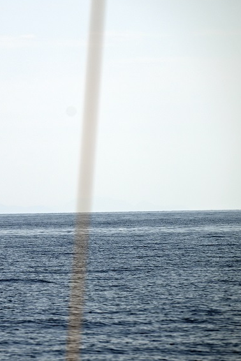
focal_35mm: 256
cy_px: 183
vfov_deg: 8.0
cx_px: 10
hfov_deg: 5.4
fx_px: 2567
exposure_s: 1/2000
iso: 100
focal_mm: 145
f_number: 4.8
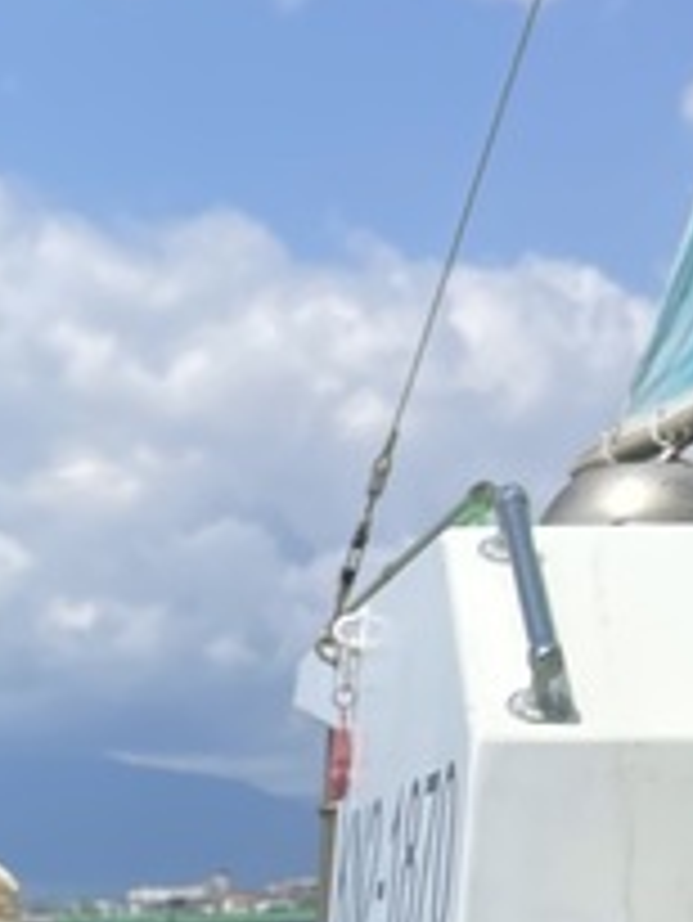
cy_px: 1084
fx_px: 2773
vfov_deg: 18.0
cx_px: -446
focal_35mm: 104
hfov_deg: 13.2
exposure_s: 1/3788
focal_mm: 5.1
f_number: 1.6
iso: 32
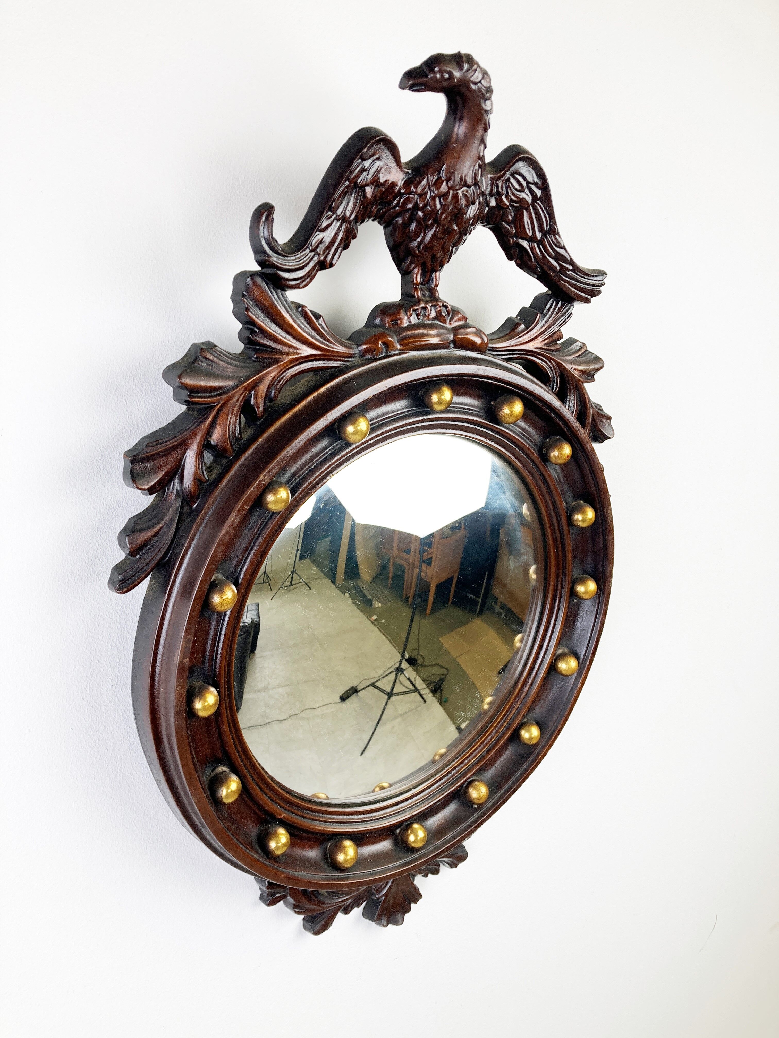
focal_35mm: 28
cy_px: 519
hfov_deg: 49.7
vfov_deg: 63.4
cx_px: 390
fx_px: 840
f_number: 1.8
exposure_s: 1/100
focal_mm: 3.99
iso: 25
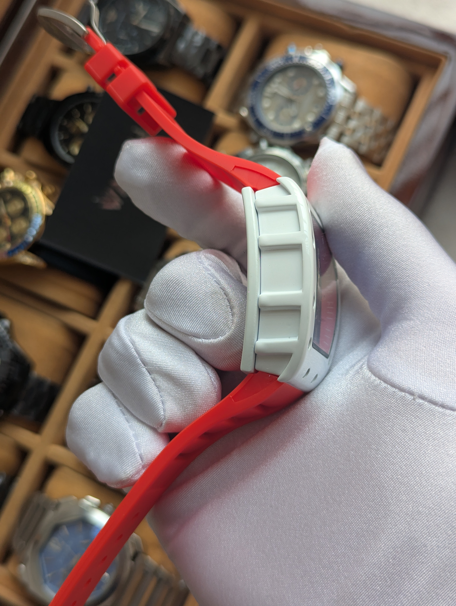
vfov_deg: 39.6
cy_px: 303
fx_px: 841
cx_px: 228
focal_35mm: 48
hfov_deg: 30.3
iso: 43
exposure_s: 1/353
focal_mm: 6.81
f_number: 1.85
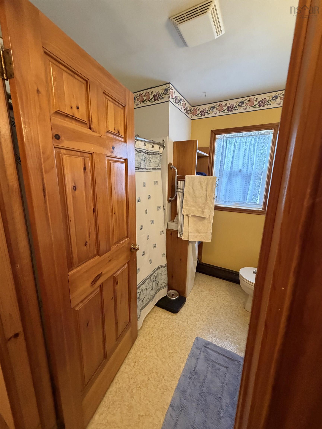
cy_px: 214
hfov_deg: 85.7
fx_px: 174
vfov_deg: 102.1
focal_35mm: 14
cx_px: 161
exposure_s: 1/60
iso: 500
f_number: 2.2
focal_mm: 2.22
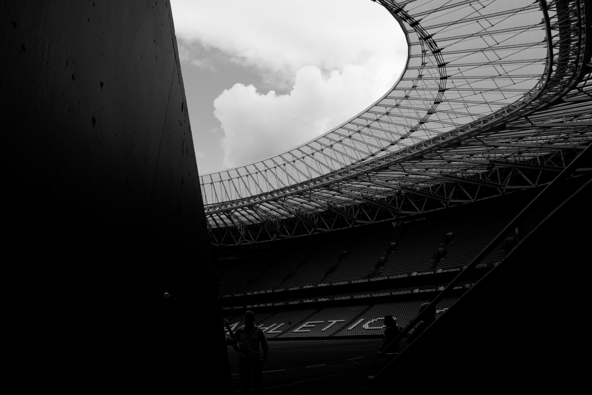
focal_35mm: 28
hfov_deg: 65.5
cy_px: 198
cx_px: 296
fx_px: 461
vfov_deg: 46.4
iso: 200
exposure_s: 1/125
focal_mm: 28
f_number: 13
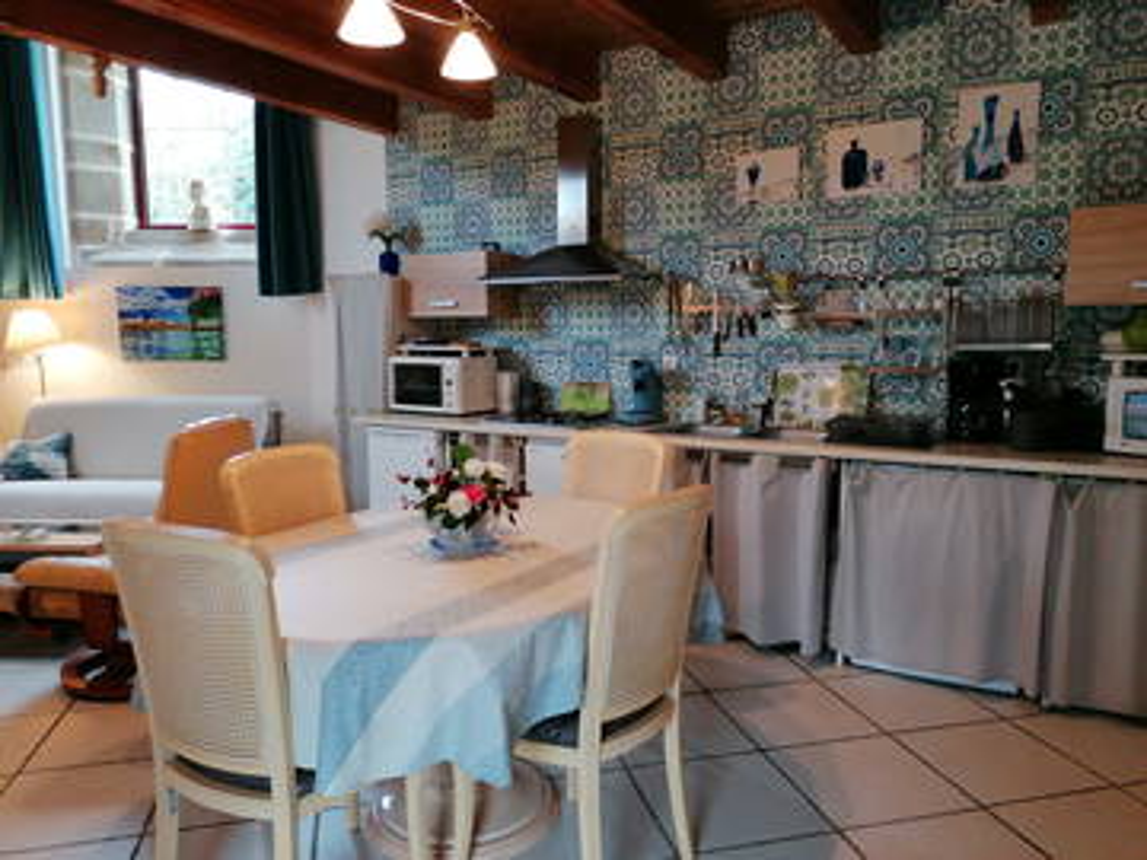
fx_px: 895
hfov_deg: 65.3
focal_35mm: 27
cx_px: 574
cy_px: 430
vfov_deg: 51.4
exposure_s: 1/33.3
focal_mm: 4.75
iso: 250
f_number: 1.8
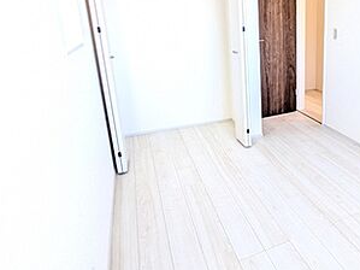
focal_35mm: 29
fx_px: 301
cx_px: 307
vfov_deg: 47.7
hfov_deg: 55.5
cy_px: 99
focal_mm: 1.83
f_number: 2.2
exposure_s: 1/100
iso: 89
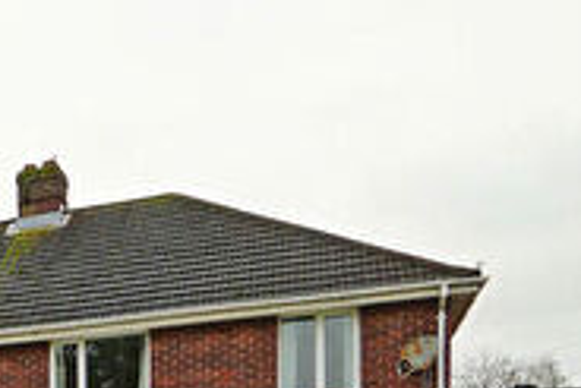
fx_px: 921
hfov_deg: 27.2
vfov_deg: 20.0
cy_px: 607
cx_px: -237
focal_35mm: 57
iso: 100
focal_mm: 10
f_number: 6.3
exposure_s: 1/80
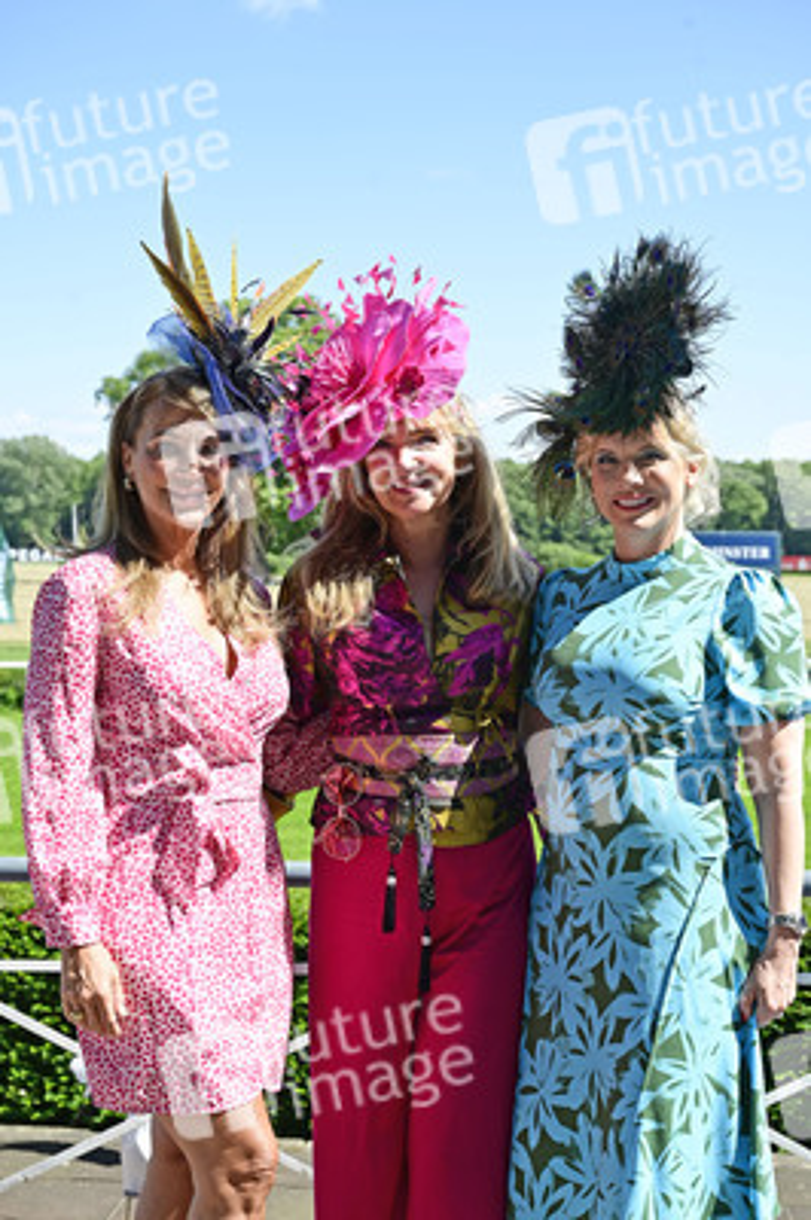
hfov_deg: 23.3
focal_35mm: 58
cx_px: 406
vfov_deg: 34.5
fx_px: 1963
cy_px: 610
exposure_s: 1/200
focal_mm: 58
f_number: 7.1
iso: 100
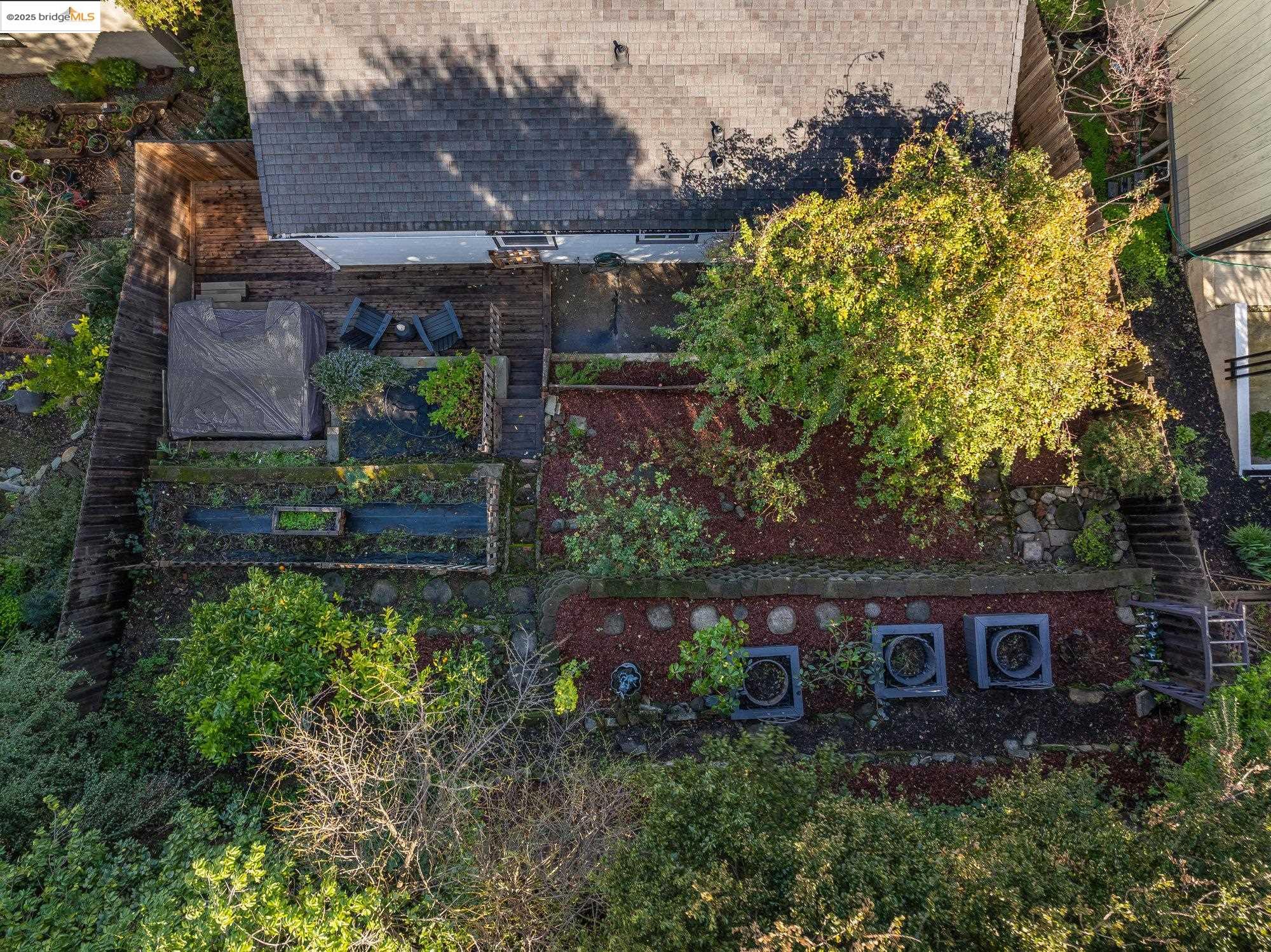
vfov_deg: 56.8
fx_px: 881
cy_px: 476
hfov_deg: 71.6
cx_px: 636
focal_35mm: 24
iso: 100
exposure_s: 1/15
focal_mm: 12.29
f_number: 2.8
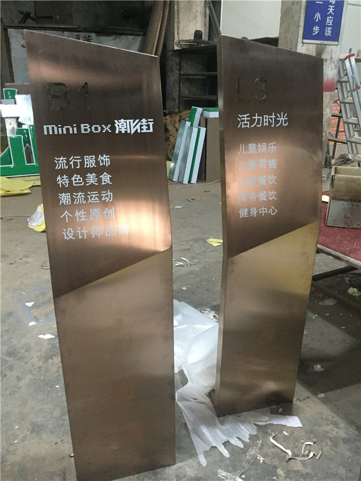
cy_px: 240
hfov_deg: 48.2
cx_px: 180
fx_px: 403
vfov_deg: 61.6
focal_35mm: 29
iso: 320
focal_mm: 4.15
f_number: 2.2
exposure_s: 1/17
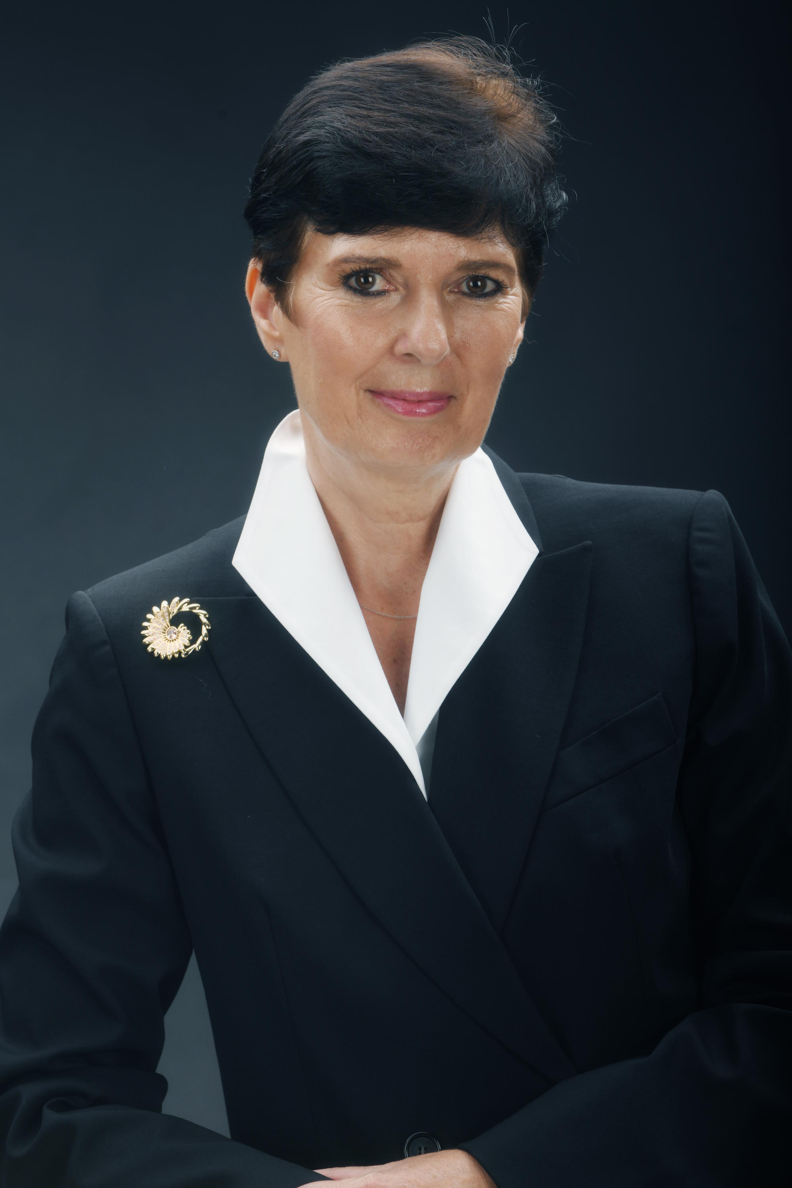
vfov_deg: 12.5
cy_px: 594
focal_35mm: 165
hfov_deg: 8.3
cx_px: 396
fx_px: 5445
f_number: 9
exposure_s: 1/250
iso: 160
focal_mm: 165
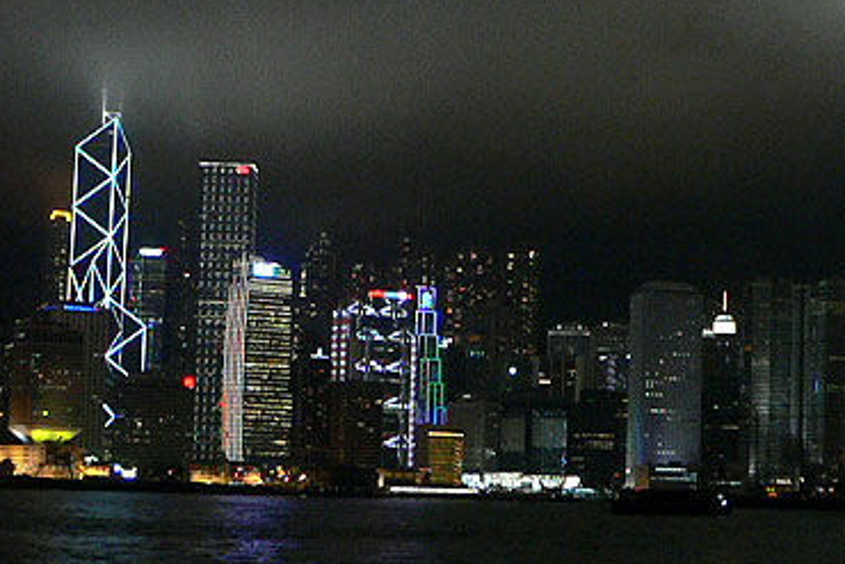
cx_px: 589
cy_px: 137
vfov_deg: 22.8
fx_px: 1385
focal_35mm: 59
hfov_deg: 33.5
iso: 100
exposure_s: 1/4
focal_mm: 4.6
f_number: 2.8
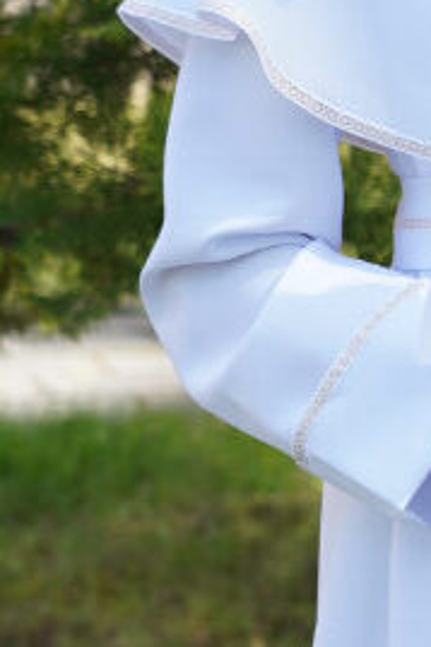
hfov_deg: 5.2
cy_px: 392
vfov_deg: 8.0
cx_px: 947
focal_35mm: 256
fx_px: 4603
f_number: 4.5
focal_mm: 53
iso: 100
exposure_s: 1/160
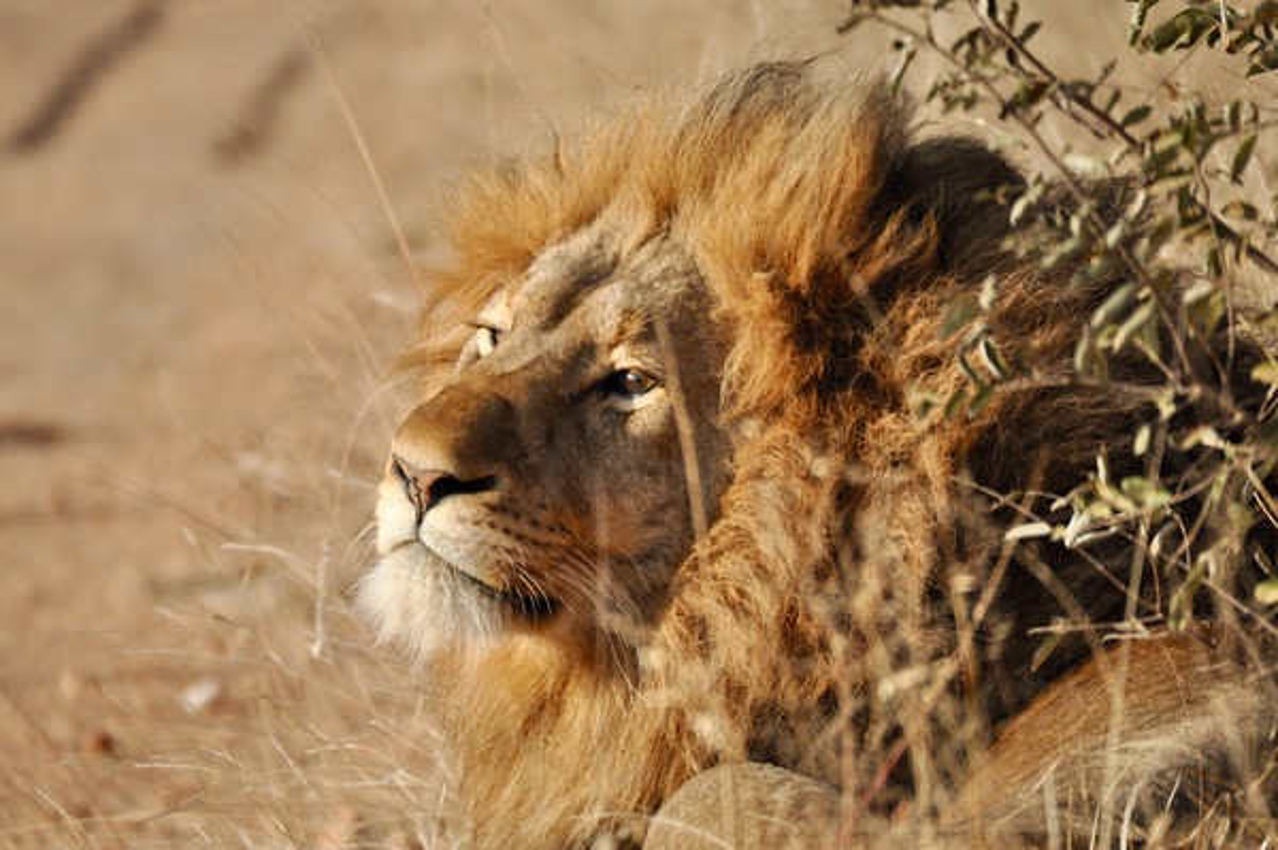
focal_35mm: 750
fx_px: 26602
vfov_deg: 1.8
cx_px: 639
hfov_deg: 2.8
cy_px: 425
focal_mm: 500
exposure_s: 1/1000
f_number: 6.3
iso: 560
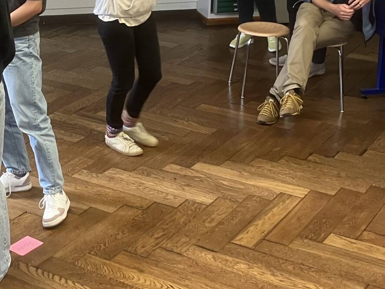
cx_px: 45
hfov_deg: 23.5
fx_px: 901
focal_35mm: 81
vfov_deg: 18.1
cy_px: 57
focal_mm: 3.99
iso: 100
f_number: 1.8
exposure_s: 1/50
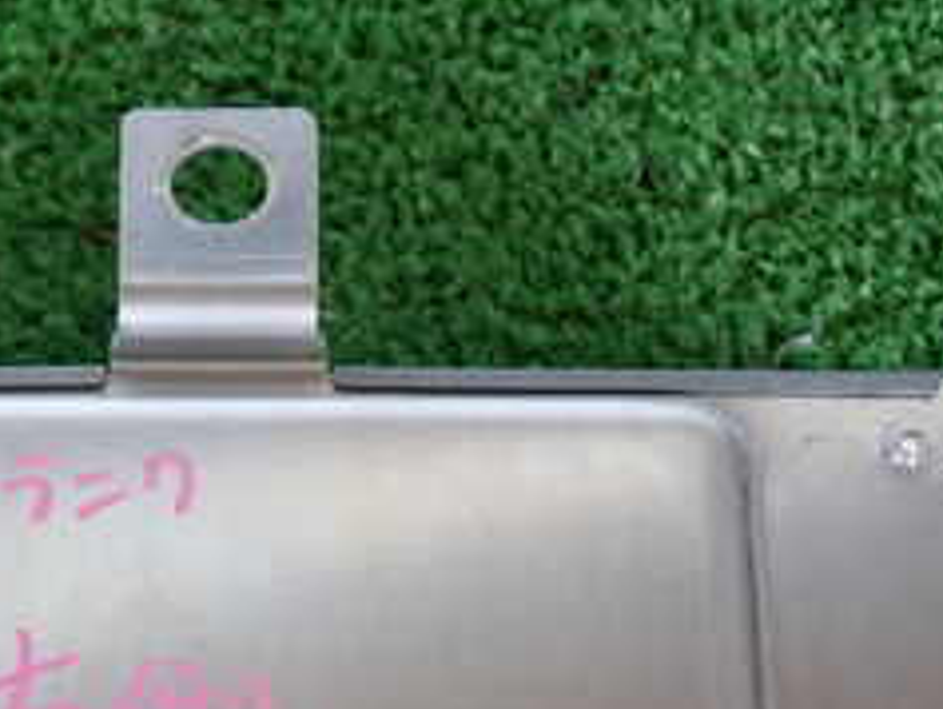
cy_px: 860
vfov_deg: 12.2
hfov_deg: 16.5
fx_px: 3243
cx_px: 255
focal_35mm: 119
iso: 250
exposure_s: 1/50
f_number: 3.1
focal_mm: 8.4
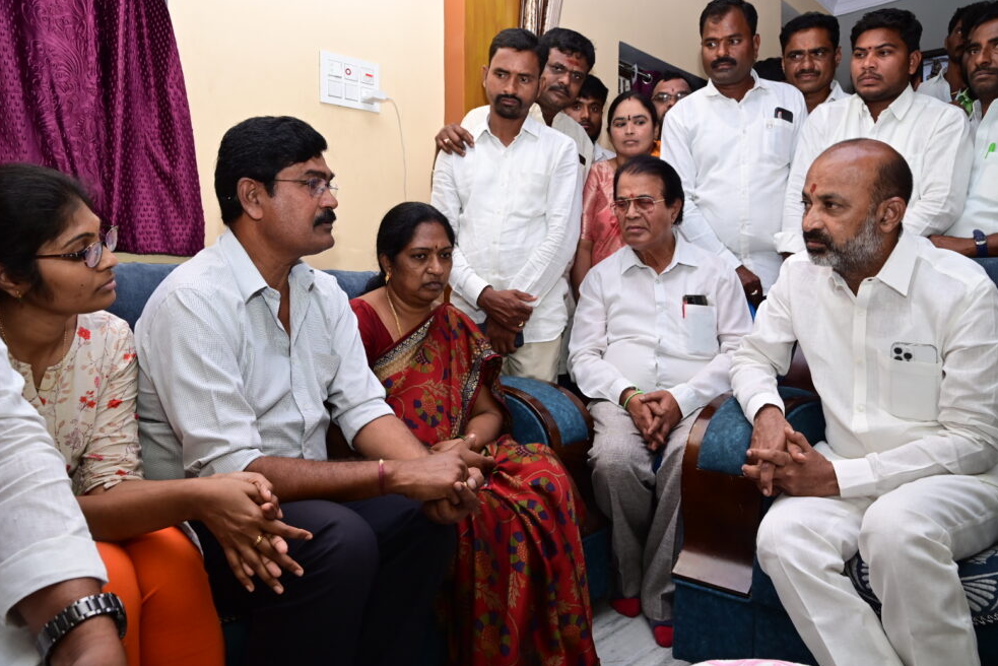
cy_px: 328
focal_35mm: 25
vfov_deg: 51.3
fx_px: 693
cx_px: 509
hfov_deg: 71.5
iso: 1250
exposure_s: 1/80
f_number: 10
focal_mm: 24
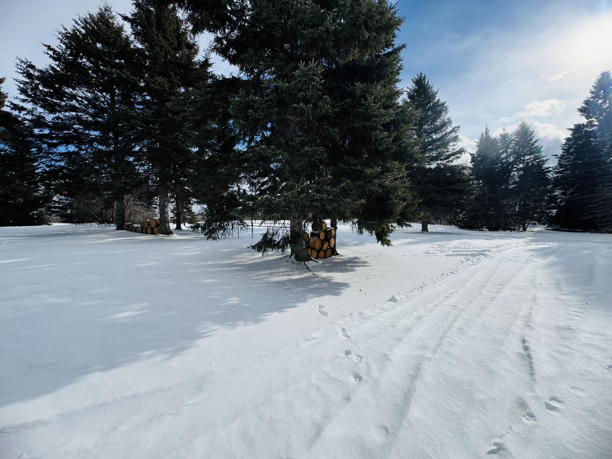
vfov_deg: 85.7
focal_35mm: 14
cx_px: 306
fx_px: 248
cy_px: 230
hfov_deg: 102.1
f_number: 2.2
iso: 50
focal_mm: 2.22
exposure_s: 1/3546
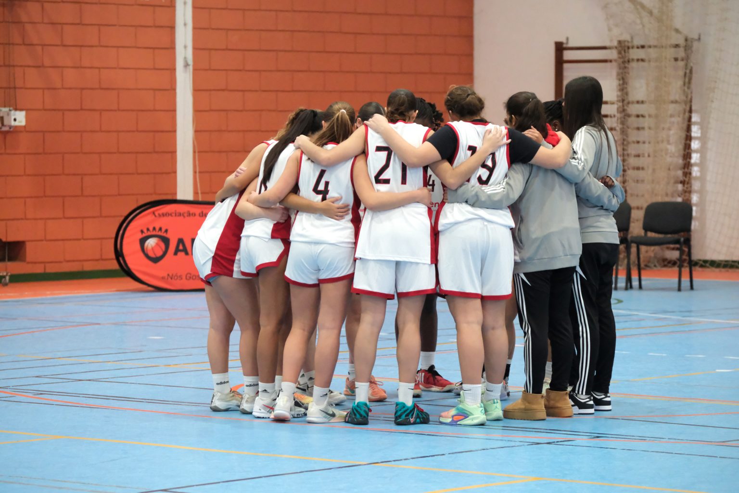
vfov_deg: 9.0
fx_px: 3141
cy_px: 246
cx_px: 370
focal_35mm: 153
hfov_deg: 13.4
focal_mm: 102.2
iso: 10000
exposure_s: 1/800
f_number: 4
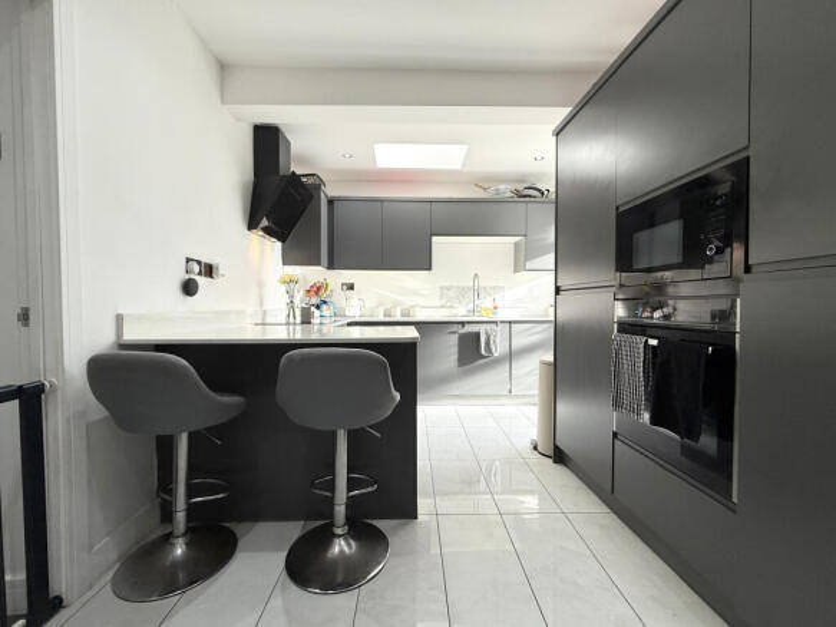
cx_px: 418
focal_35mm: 14
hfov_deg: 102.1
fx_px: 338
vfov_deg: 85.7
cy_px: 314
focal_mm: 2.22
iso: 50
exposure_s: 1/132
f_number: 2.2
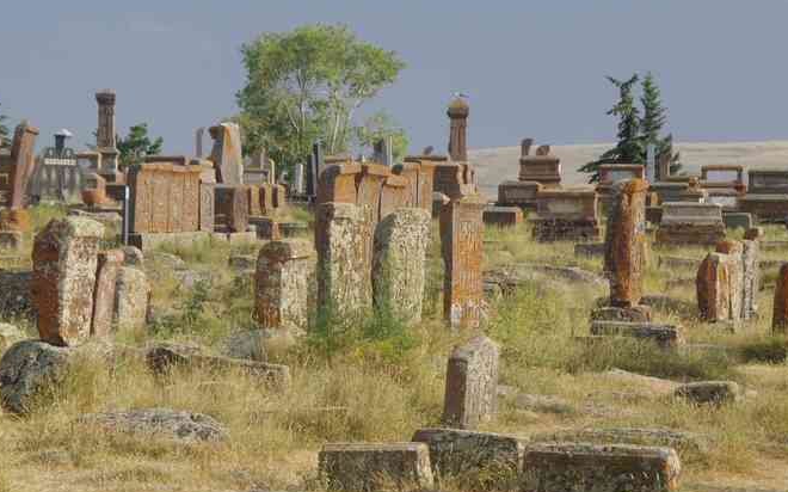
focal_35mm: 197
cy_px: 257
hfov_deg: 10.7
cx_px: 387
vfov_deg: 6.7
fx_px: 4224
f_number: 8
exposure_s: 1/125
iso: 400
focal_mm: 85
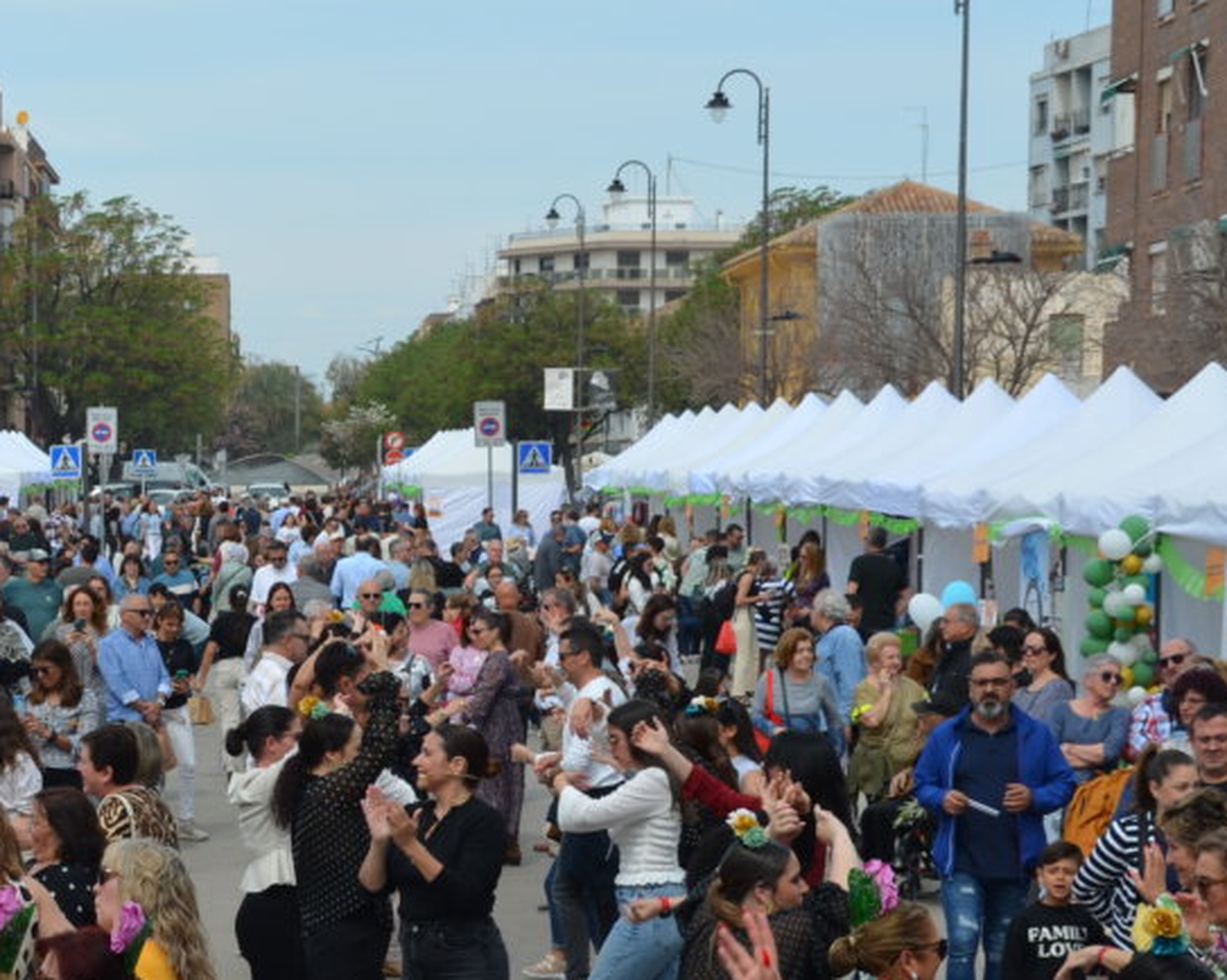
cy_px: 756
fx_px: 3848
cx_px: 158
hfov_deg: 17.9
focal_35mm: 106
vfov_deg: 14.5
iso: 100
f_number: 9
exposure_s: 1/320
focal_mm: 32
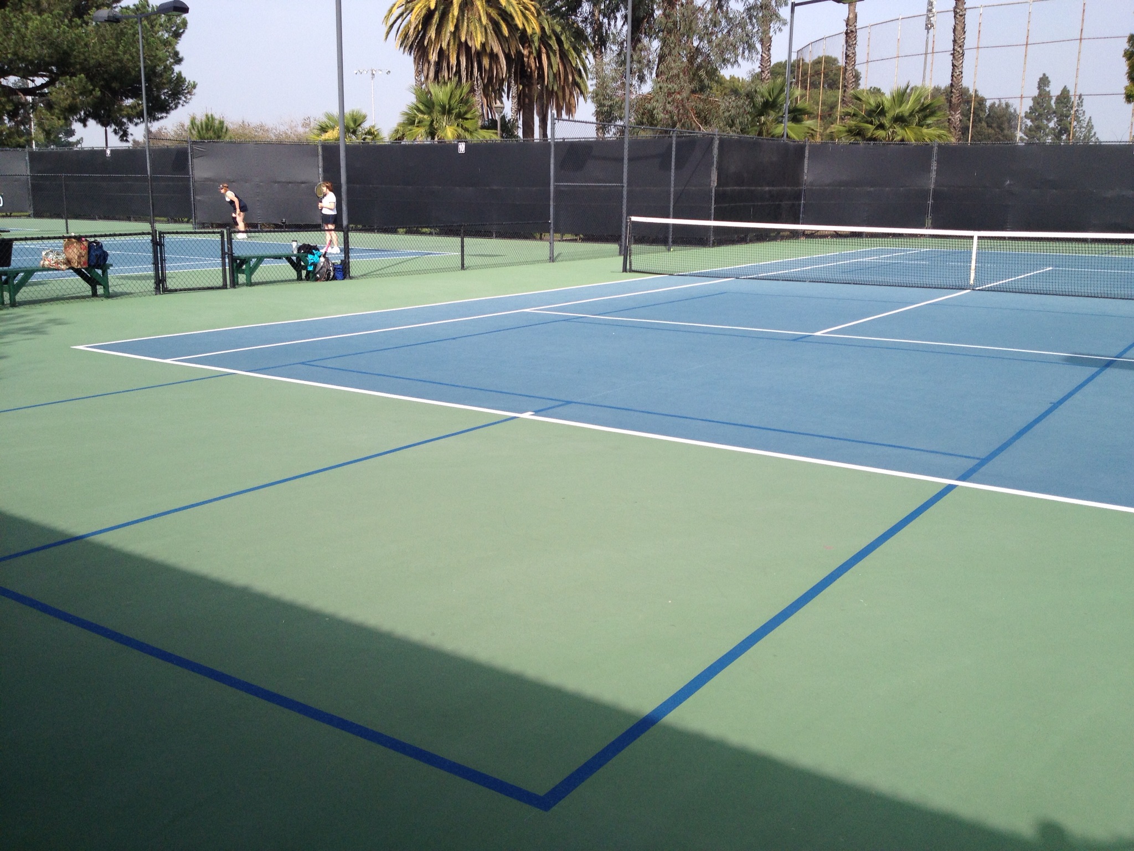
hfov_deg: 52.6
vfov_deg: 40.7
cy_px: 426
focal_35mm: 35
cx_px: 567
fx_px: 1147
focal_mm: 4.28
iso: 50
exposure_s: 1/1577
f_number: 2.4
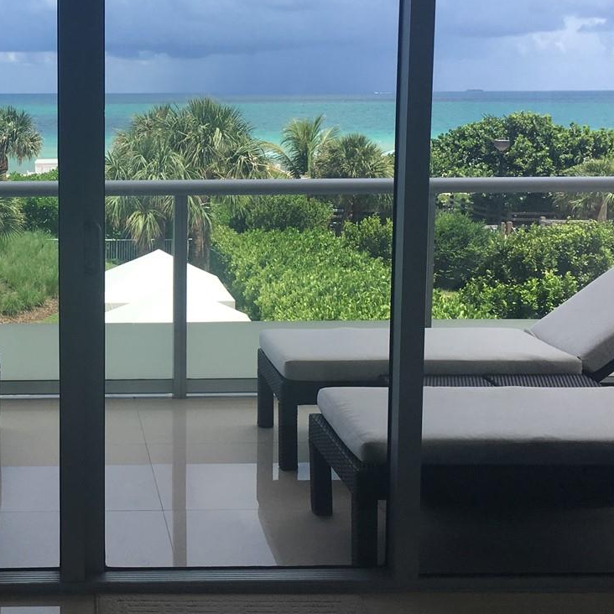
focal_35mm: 56
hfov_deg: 29.5
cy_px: 218
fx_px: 1124
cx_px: 85
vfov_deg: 30.4
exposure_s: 1/582
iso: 25
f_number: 2.2
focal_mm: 4.15
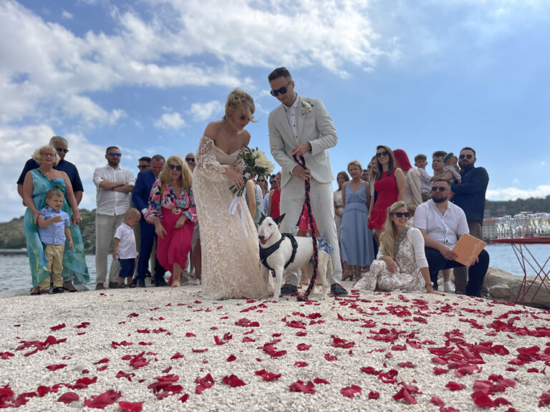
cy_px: 206
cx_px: 275
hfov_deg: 67.3
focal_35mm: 26
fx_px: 413
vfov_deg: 53.1
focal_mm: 5.1
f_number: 1.6
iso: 50
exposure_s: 1/8547
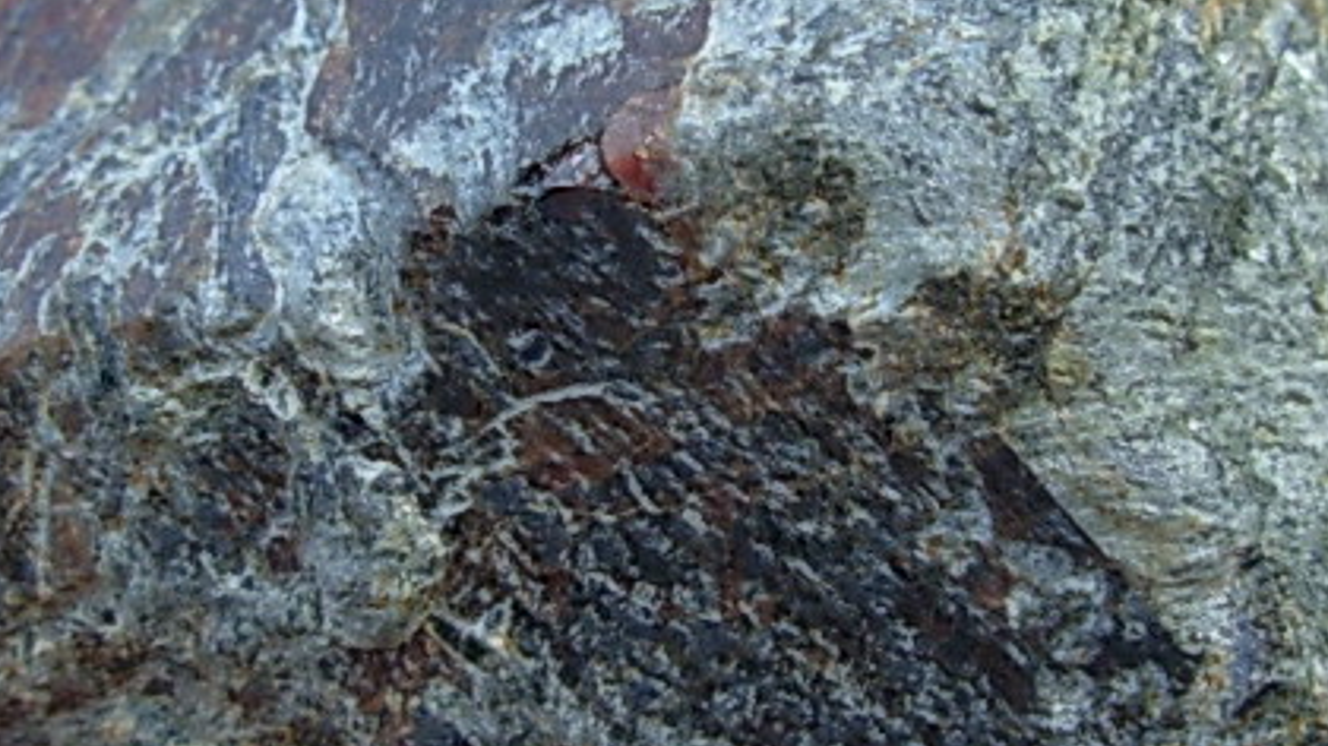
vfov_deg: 12.0
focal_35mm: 101
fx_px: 3556
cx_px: 784
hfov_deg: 21.1
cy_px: 262
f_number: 2.9
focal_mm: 6.3
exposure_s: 1/256
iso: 50
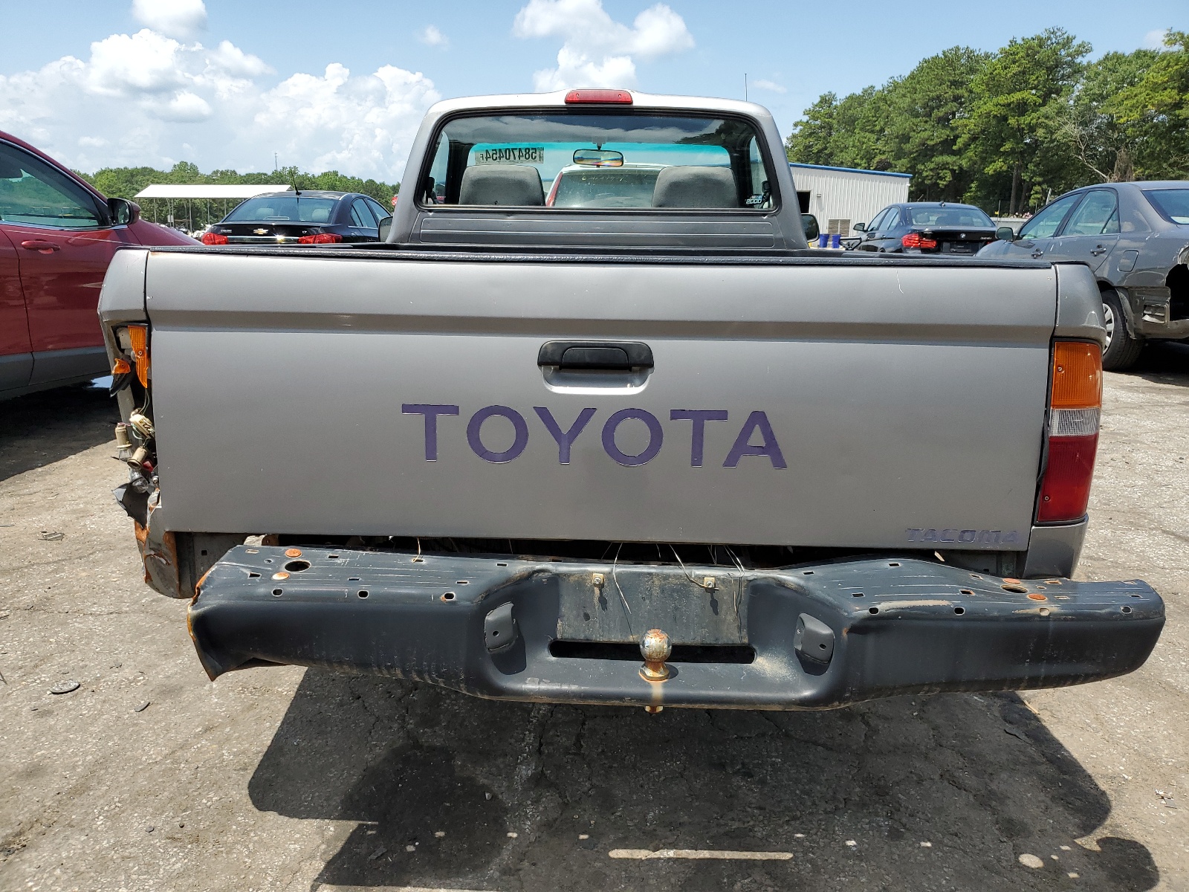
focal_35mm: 26
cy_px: 446
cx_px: 594
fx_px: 893
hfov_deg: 67.3
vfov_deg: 53.1
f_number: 1.5
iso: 50
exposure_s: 1/2500
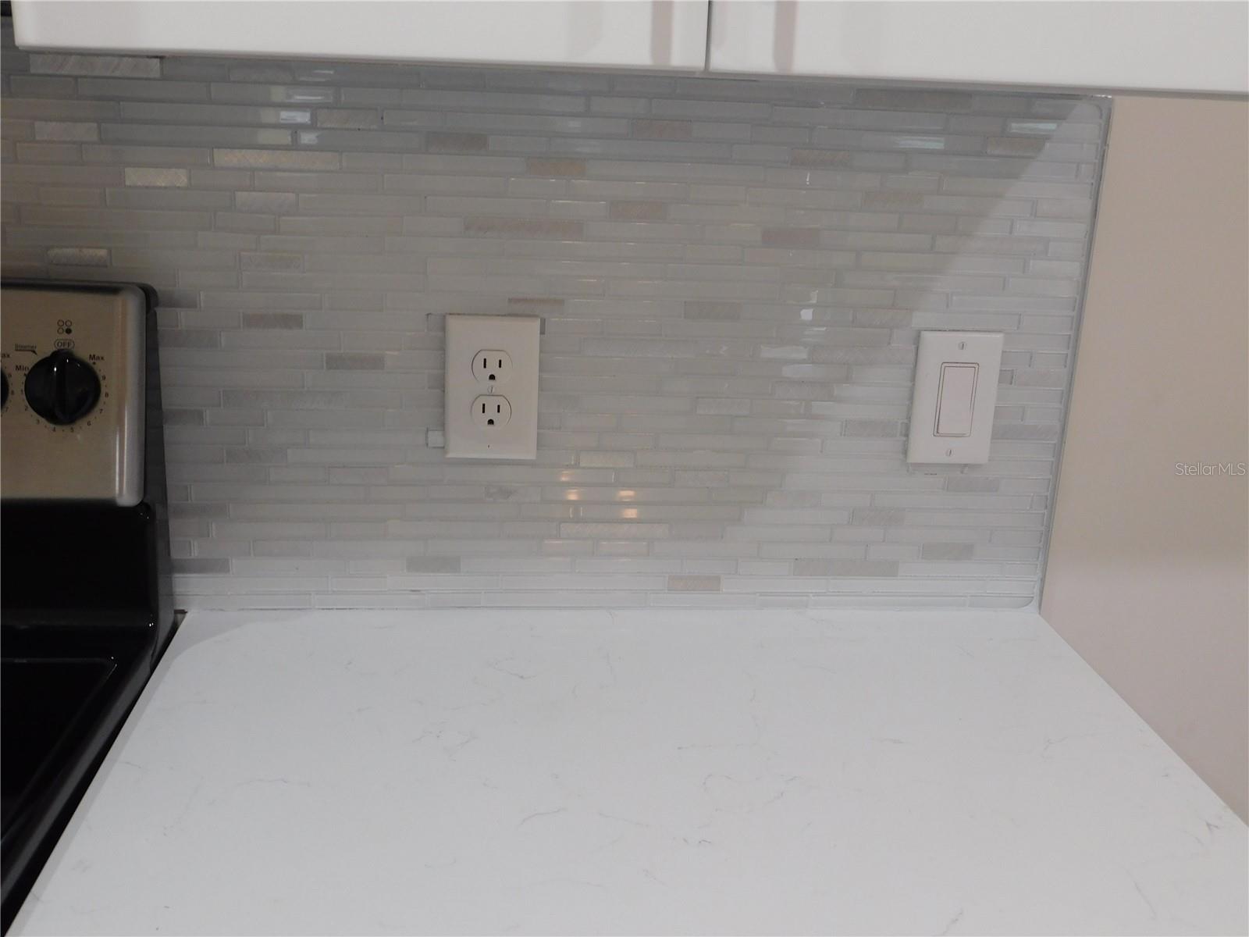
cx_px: 624
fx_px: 1299
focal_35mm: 36
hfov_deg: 51.4
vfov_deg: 39.7
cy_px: 468
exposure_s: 1/30
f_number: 3.5
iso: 160
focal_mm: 6.3
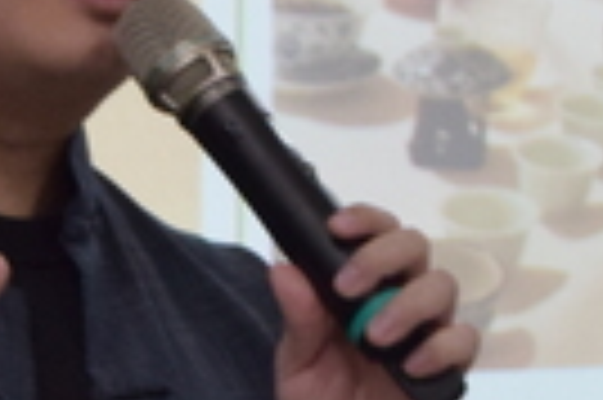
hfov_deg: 4.0
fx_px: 8616
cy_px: 431
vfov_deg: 2.7
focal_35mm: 515
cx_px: 4
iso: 1000
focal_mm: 48
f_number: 5.3
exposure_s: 1/100
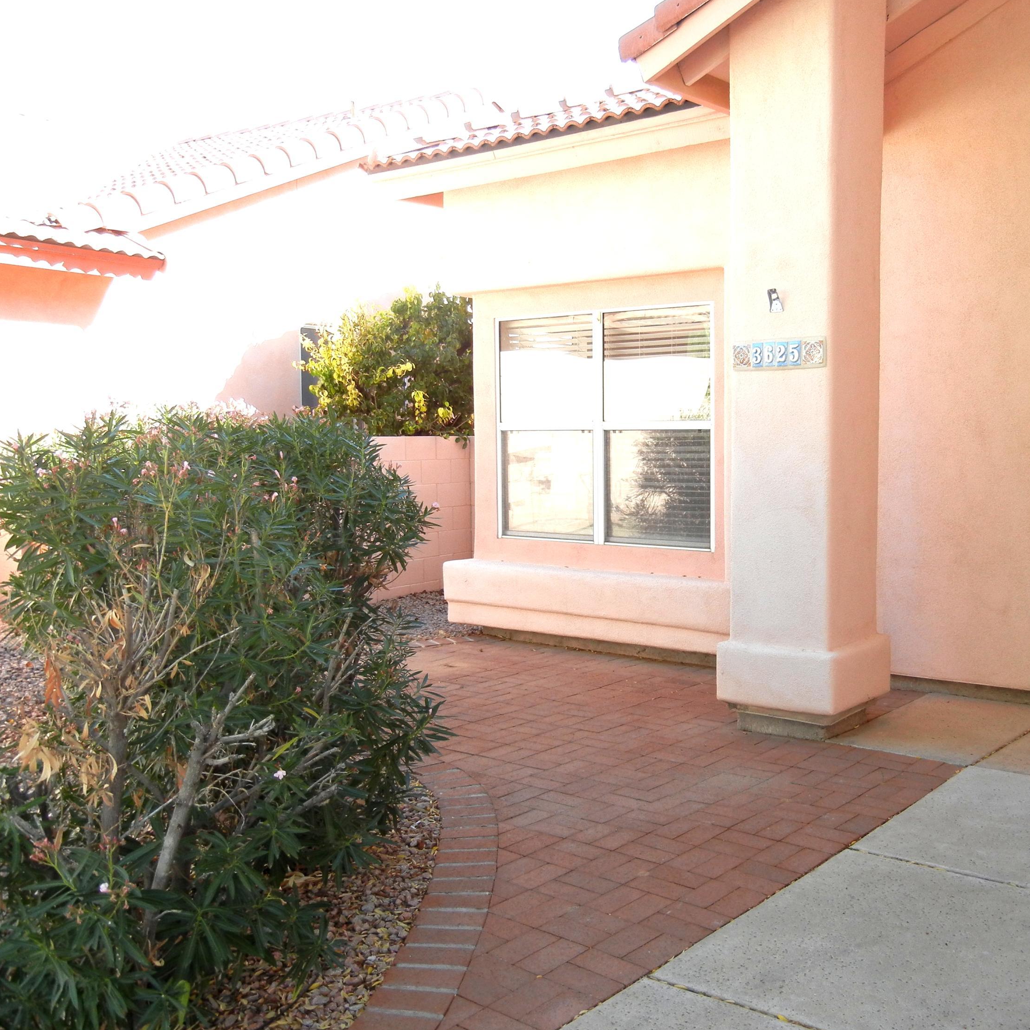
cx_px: 646
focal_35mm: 36
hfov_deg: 45.6
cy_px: 522
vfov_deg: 46.0
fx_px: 1212
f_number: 3.5
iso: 160
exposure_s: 1/224
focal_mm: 5.4
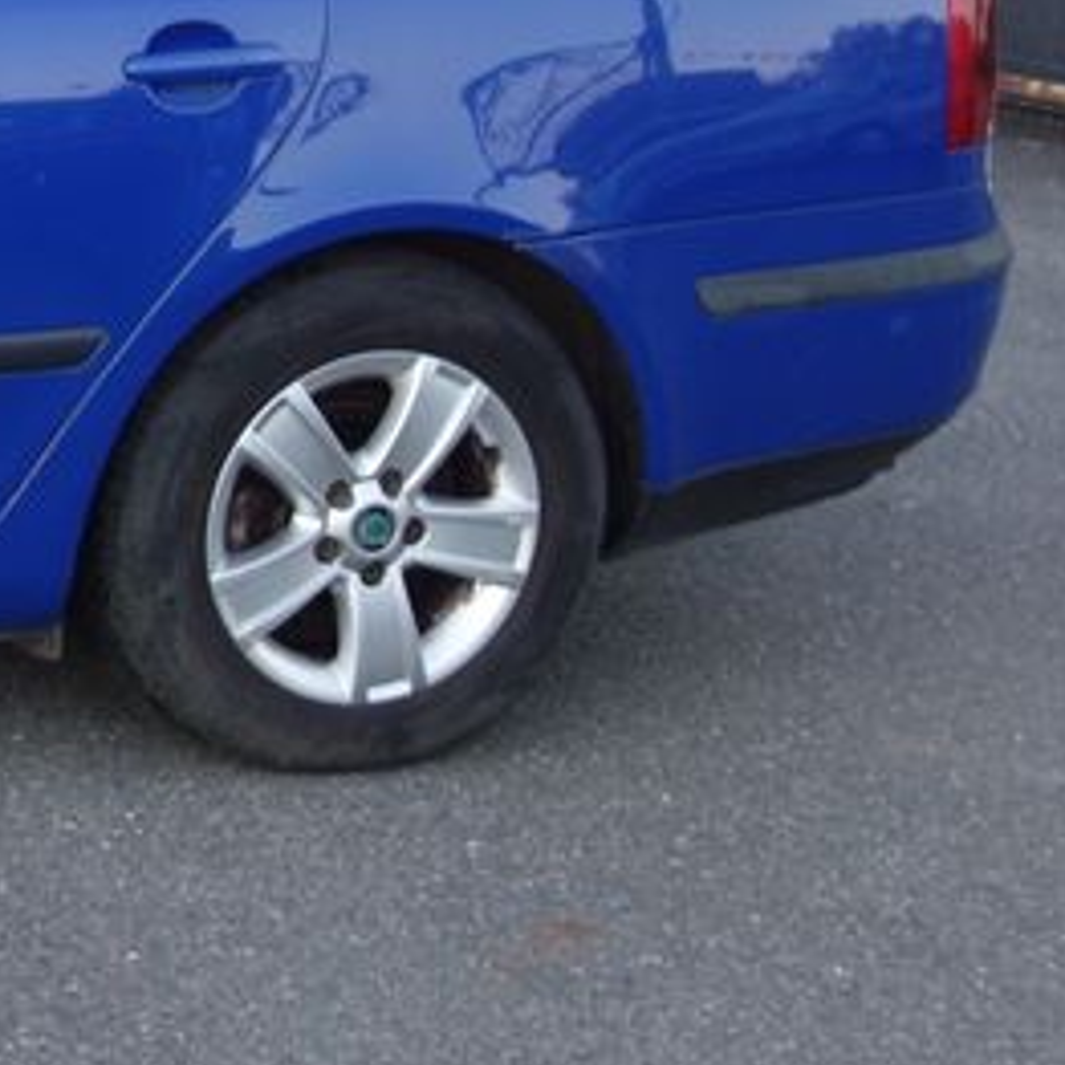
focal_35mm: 93
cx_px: -866
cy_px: 177
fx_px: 3237
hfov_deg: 15.8
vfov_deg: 18.5
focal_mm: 10.4
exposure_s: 1/40
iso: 125
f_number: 1.8
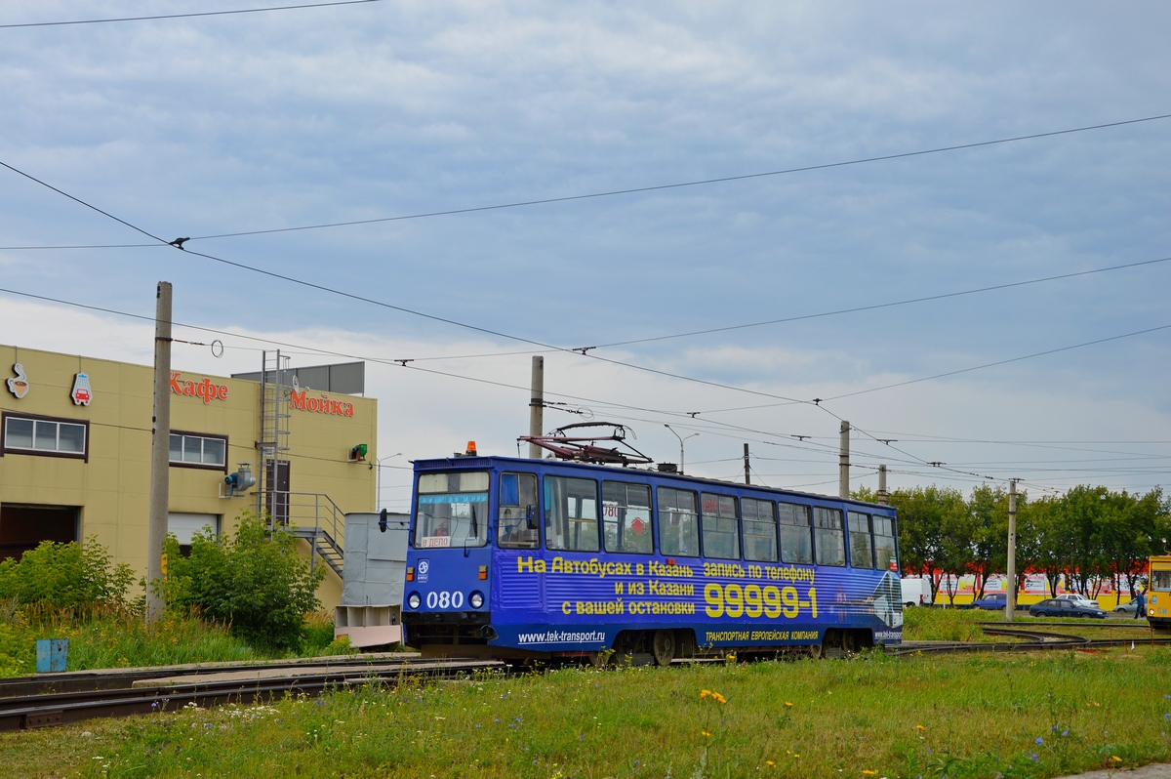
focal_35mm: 57
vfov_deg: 23.7
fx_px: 1853
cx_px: 586
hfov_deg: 35.1
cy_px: 390
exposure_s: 1/200
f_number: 7.1
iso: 100
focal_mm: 38
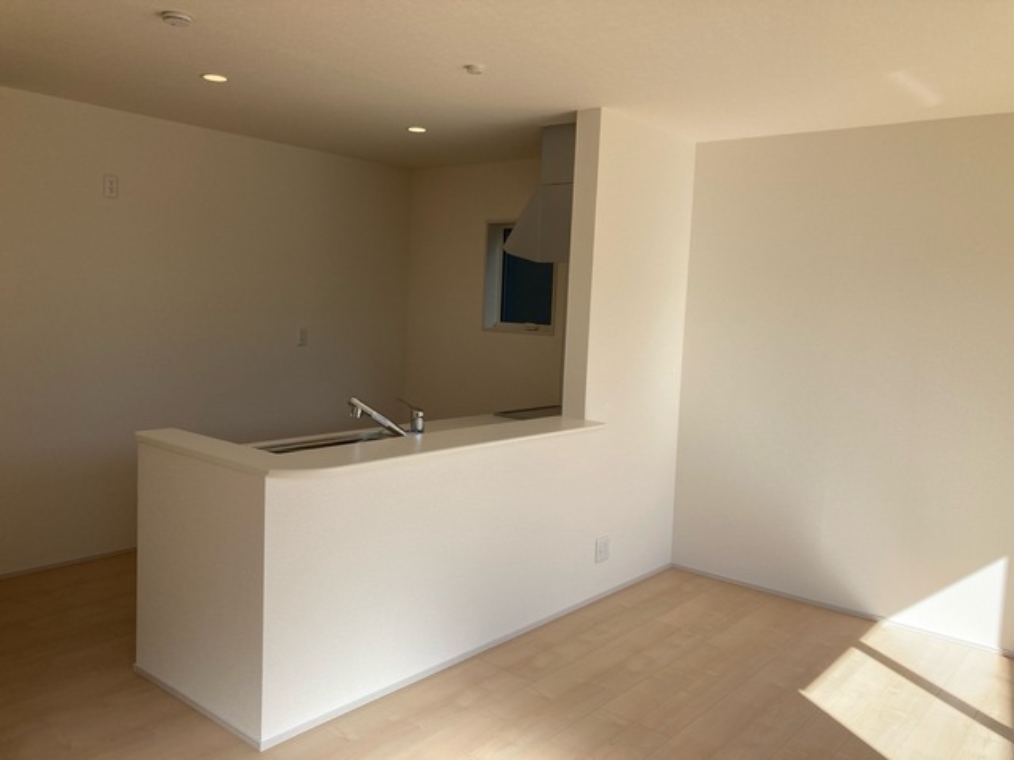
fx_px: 820
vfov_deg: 49.7
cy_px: 380
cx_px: 507
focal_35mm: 28
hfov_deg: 63.4
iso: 20
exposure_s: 1/384
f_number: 1.8
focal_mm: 3.99
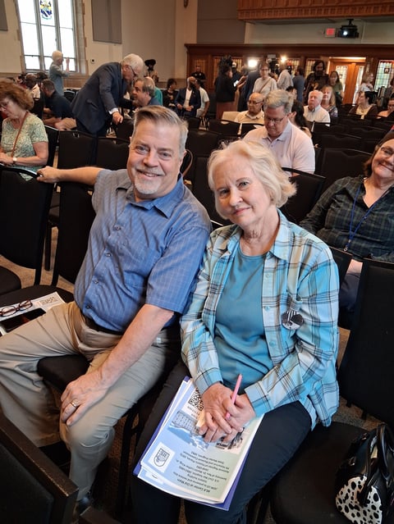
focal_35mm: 27
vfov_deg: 65.3
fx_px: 409
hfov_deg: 51.4
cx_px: 197
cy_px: 262
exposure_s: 1/50
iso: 250
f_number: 1.8
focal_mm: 4
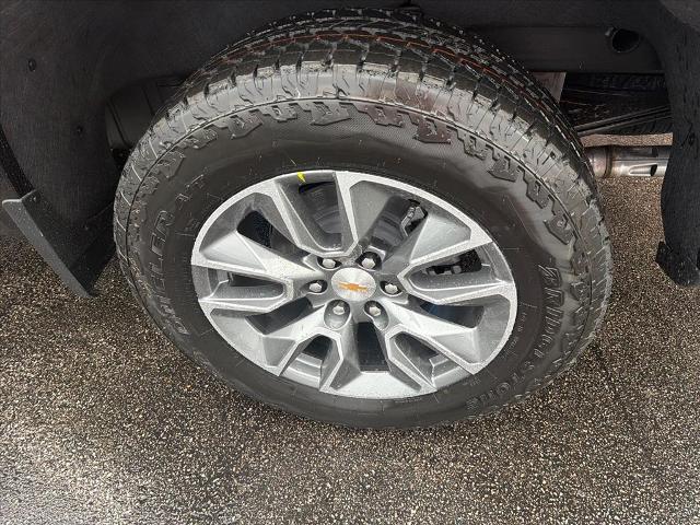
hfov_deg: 71.6
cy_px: 262
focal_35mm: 24
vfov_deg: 56.8
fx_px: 485
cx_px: 350
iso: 160
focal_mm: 6.76
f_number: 1.78
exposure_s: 1/121
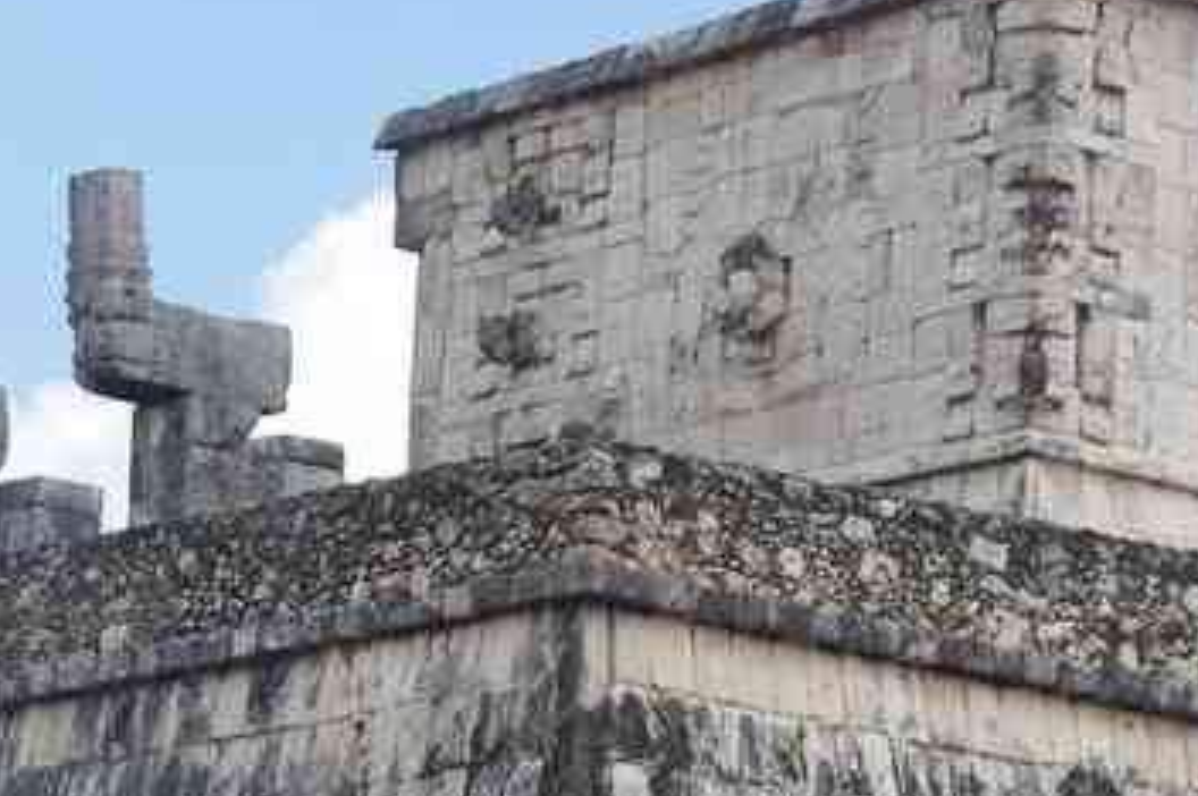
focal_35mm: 234
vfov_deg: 5.8
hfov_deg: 8.7
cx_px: -107
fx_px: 7794
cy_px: 1082
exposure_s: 1/100
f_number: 9
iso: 200
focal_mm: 55
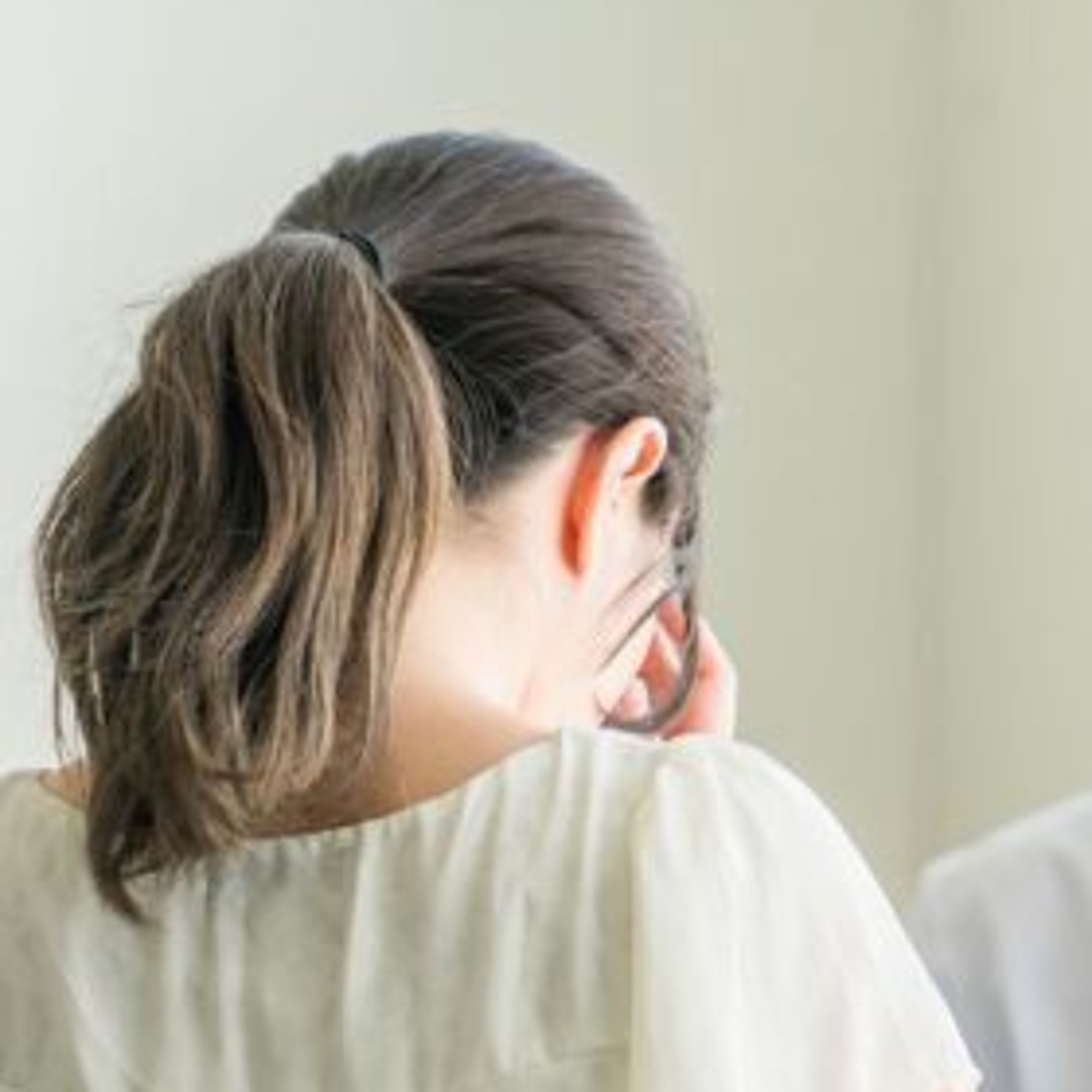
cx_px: 956
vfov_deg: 5.0
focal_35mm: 353
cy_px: 821
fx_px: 12599
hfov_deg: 5.0
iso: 400
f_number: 5.6
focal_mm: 179
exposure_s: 1/200
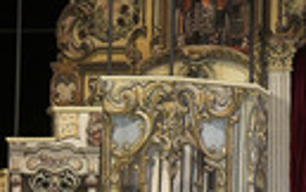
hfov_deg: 12.3
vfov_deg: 8.2
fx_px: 1336
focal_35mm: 160
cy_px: 104
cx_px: 487
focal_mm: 45
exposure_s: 1/250
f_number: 5.6
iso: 3200
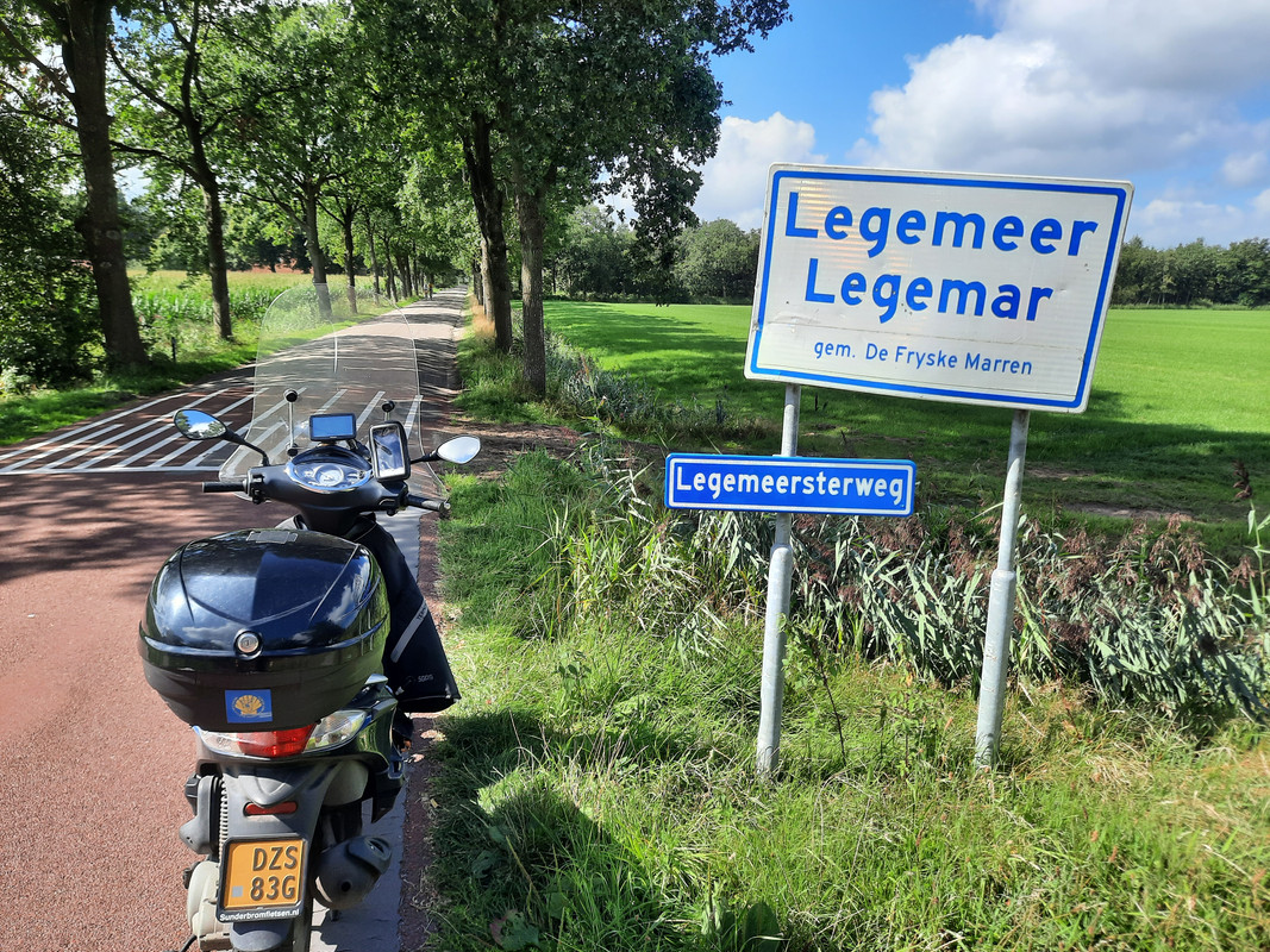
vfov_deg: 54.9
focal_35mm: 25
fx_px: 917
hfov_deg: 69.4
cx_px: 635
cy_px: 476
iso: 32
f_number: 2
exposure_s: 1/709
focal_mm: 4.6
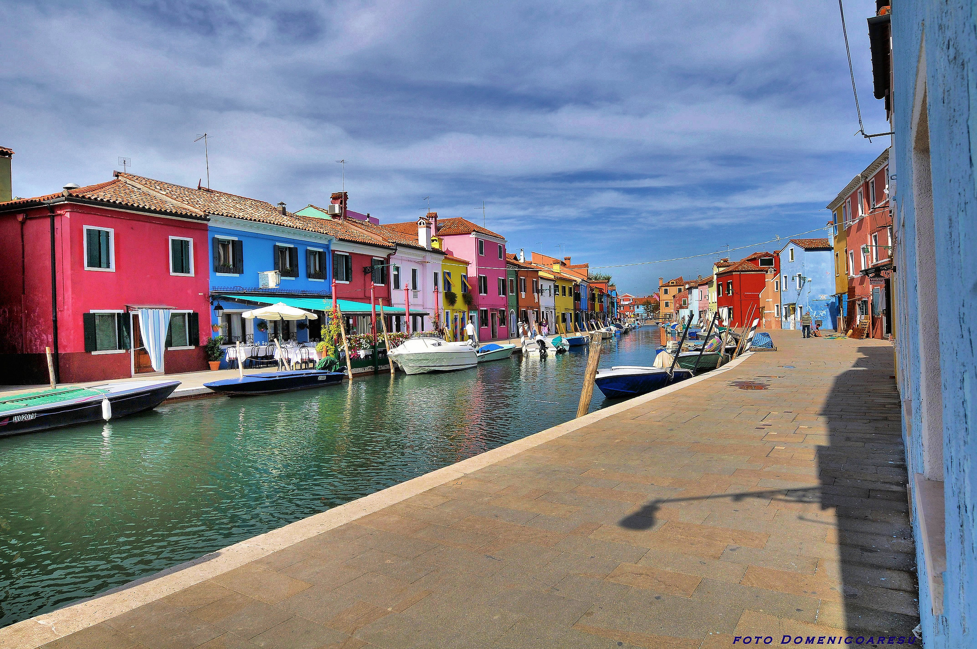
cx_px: 488
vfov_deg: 59.4
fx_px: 569
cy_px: 324
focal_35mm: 21
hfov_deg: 81.3
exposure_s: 1/500
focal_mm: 14
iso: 200
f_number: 11
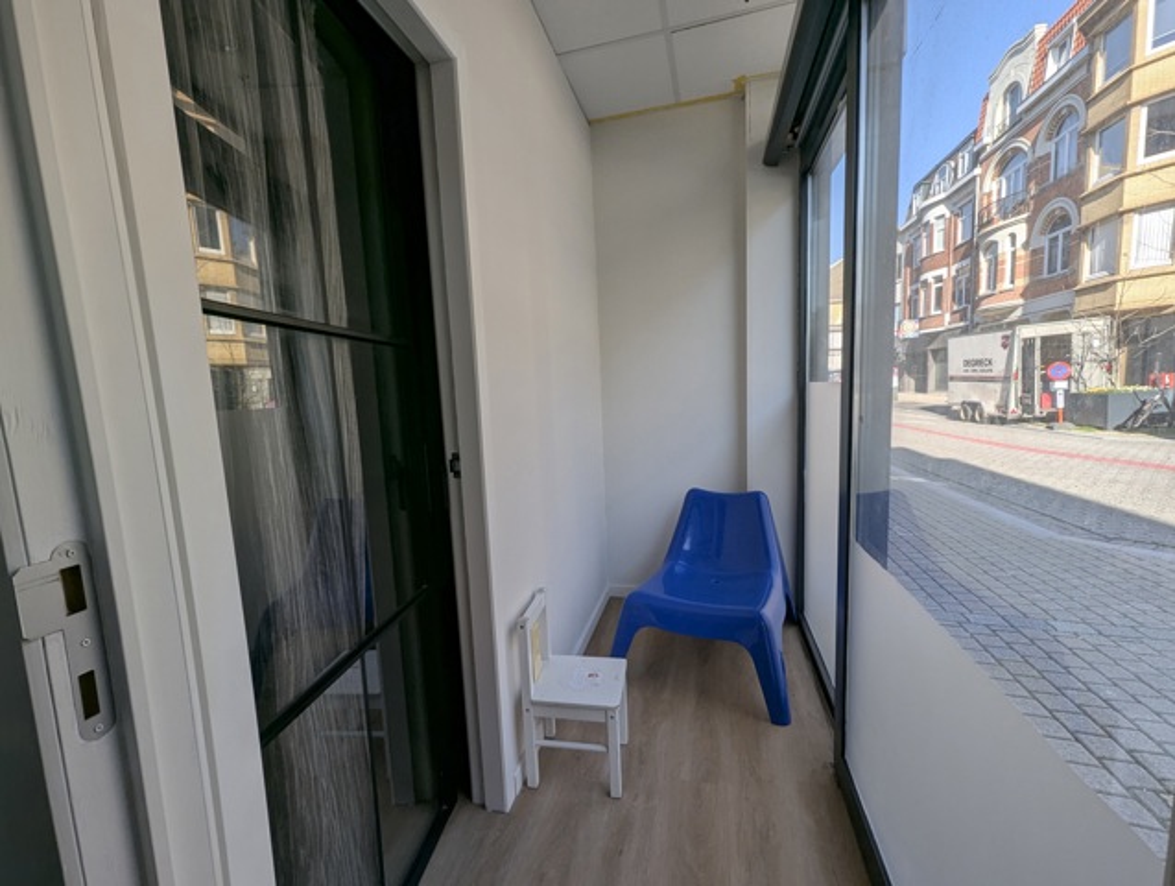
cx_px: 588
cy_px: 443
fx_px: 442
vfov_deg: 90.1
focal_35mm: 13
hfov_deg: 106.1
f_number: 2.2
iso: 42
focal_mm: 1.95
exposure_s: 1/387
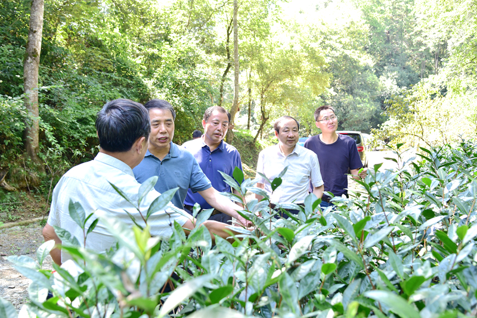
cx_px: 238
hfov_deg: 50.7
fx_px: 504
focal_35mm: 38
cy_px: 159
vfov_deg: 35.1
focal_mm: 38
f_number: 6.3
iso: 800
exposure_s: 1/125
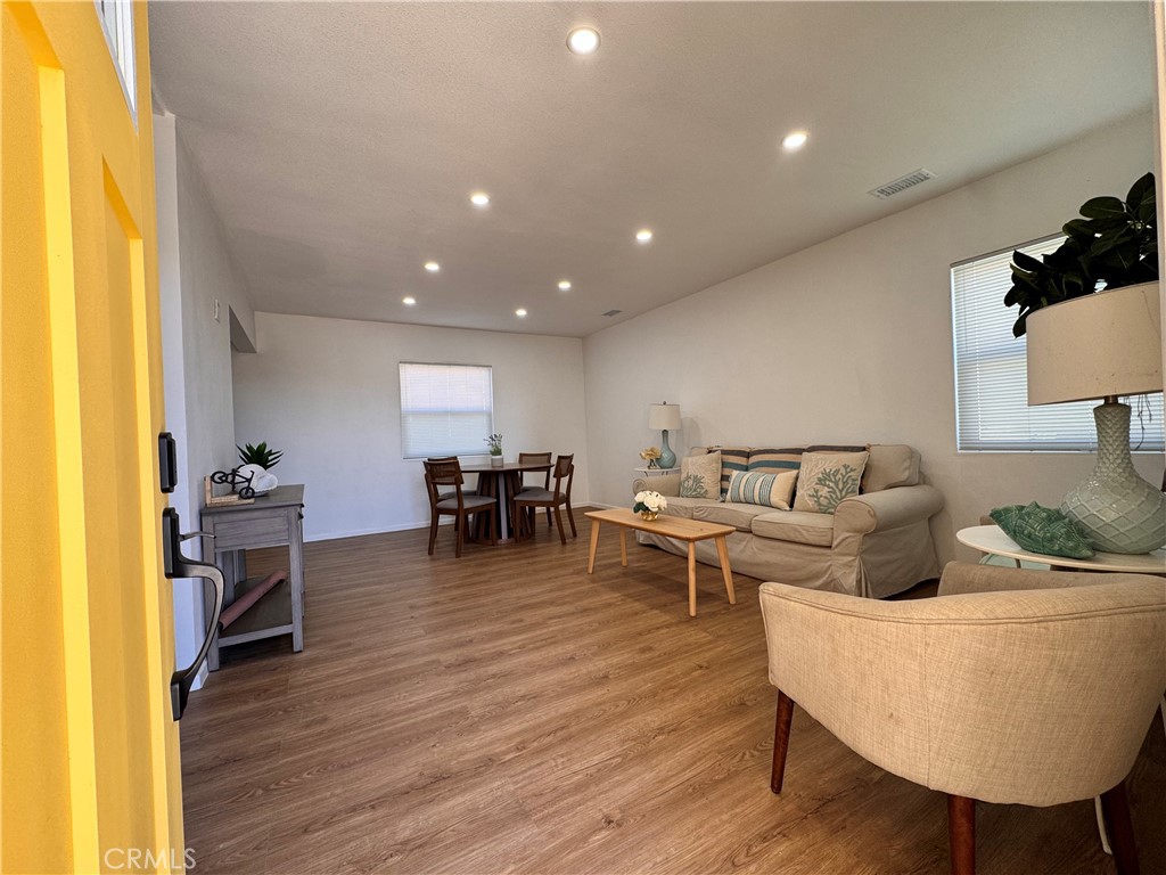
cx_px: 583
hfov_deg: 102.1
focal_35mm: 14
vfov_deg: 85.7
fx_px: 472
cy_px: 438
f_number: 2.2
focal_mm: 2.22
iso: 100
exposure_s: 1/99
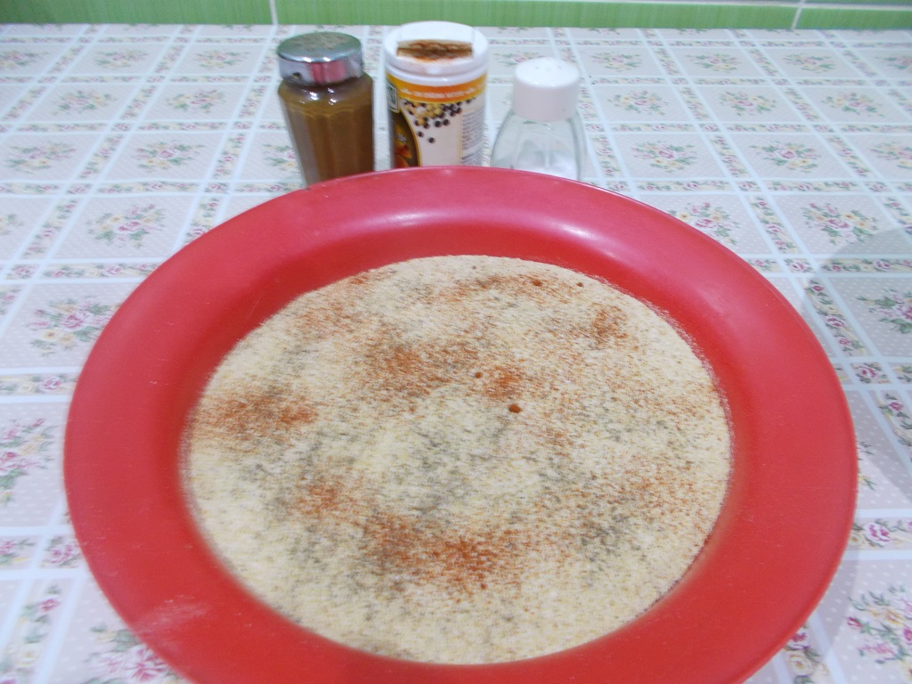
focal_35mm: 26
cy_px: 342
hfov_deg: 67.3
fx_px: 685
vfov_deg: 53.1
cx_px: 456
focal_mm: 4.6
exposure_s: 1/3
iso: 200
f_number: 3.2
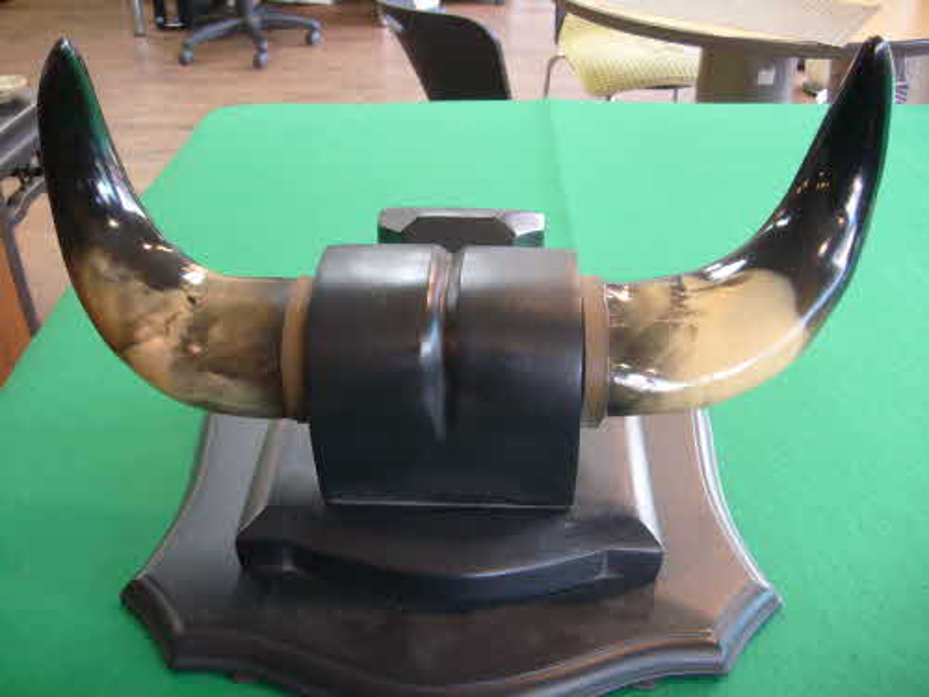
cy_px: 348
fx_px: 939
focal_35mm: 35
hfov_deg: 52.6
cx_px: 464
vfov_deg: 40.7
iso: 200
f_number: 2.8
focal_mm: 5.8
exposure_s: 1/20
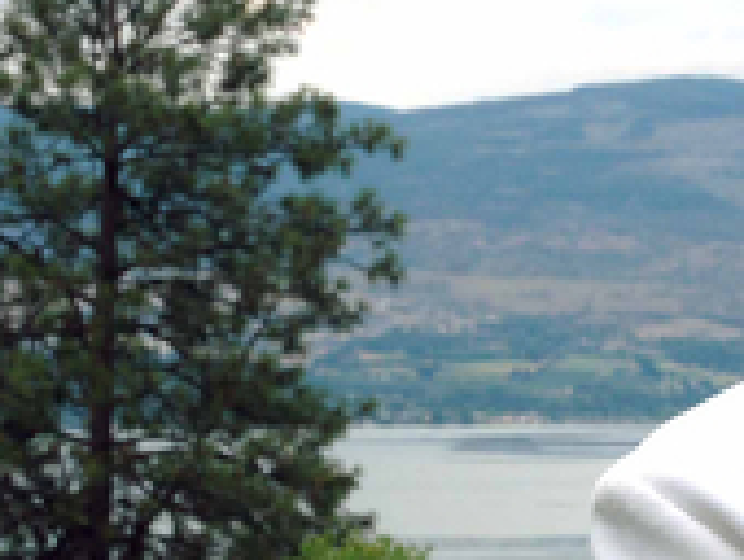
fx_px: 4003
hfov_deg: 10.3
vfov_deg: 8.0
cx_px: 1081
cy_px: 534
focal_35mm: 186
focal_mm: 40
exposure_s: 1/320
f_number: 9
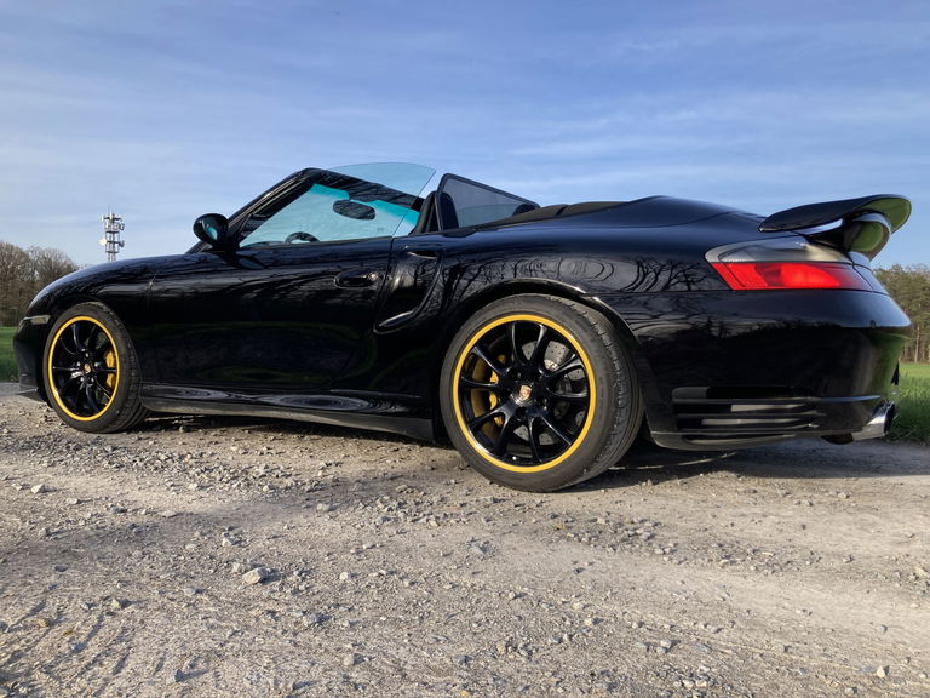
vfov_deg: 49.7
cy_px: 349
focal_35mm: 28
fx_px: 752
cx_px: 465
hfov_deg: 63.4
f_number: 1.8
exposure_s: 1/827
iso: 20
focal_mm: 3.99
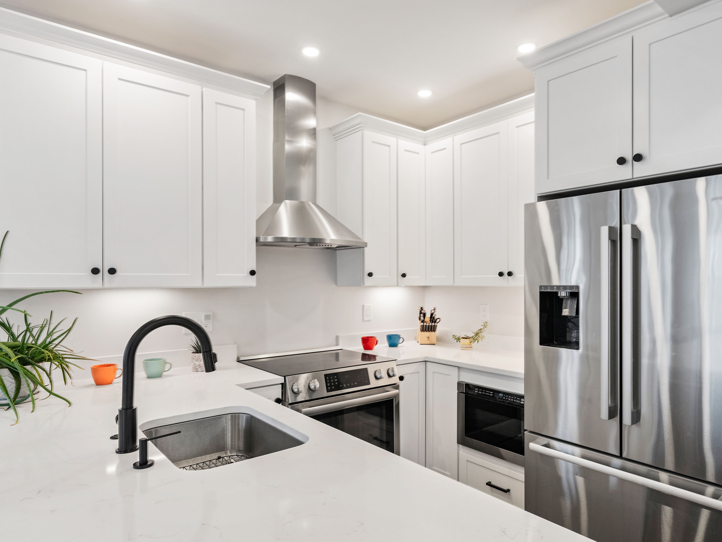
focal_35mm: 21
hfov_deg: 78.9
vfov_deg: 63.4
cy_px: 275
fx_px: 438
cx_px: 388
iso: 800
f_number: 8
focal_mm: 19
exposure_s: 1/20
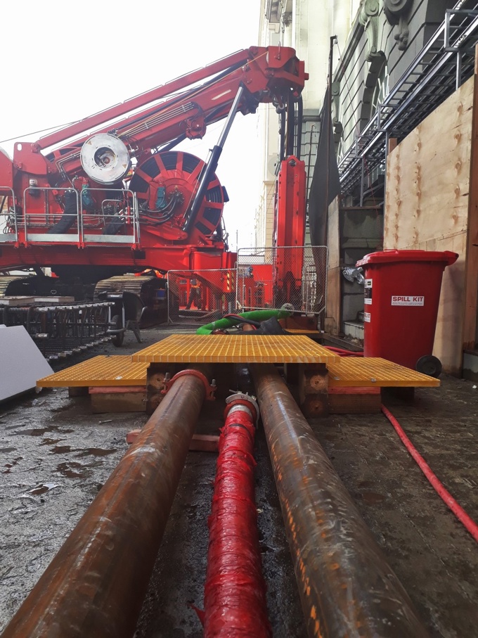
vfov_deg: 65.3
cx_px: 239
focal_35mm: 27
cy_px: 319
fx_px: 497
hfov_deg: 51.3
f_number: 1.9
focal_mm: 3.6
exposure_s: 1/294
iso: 40
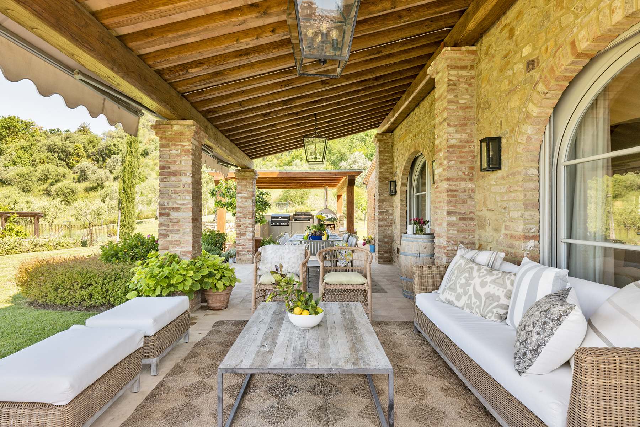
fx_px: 356
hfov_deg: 84.0
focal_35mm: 20
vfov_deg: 62.0
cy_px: 214
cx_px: 320
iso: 400
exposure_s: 1/50
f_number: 10
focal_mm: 20
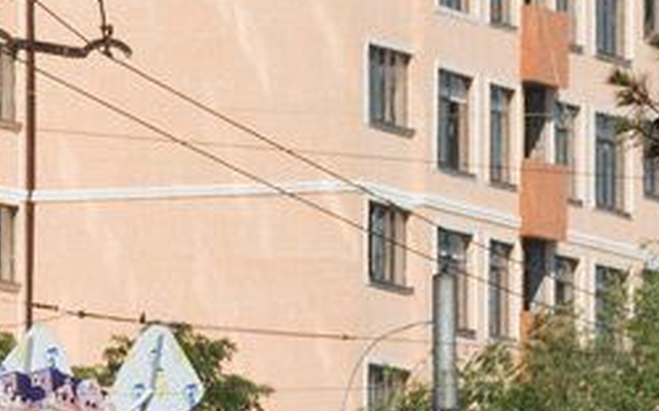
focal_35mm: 484
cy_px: 595
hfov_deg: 4.3
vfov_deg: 2.7
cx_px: -187
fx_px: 8689
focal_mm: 66
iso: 100
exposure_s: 1/800
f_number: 7.1
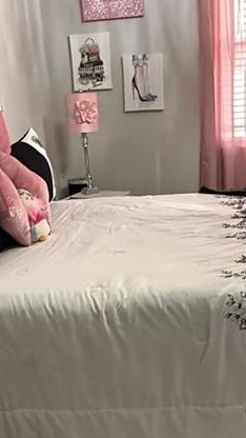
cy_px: 271
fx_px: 510
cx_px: 134
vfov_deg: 46.0
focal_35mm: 44
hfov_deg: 27.1
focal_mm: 2.22
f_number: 2.2
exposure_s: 1/60
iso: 640
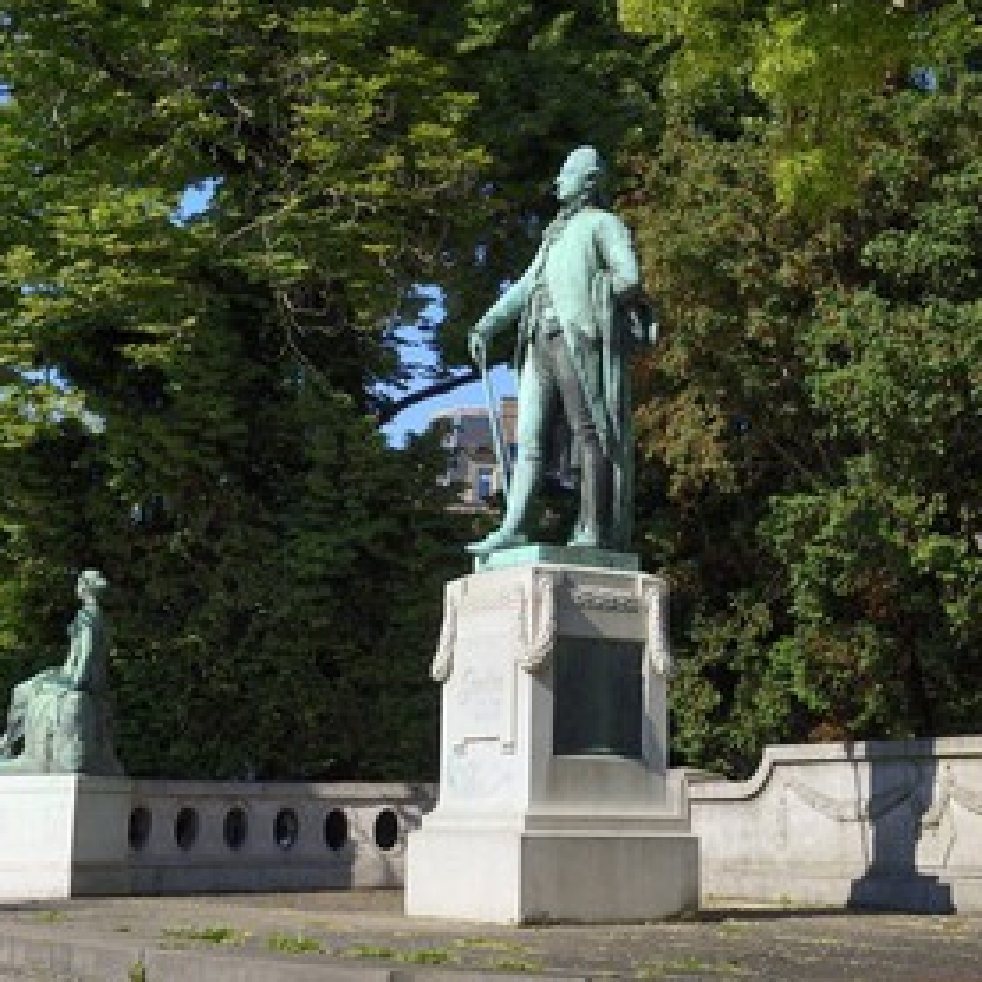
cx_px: 596
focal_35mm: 58
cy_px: 493
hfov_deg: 29.5
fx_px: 1862
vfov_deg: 29.6
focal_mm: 45
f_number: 8
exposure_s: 1/400
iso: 200
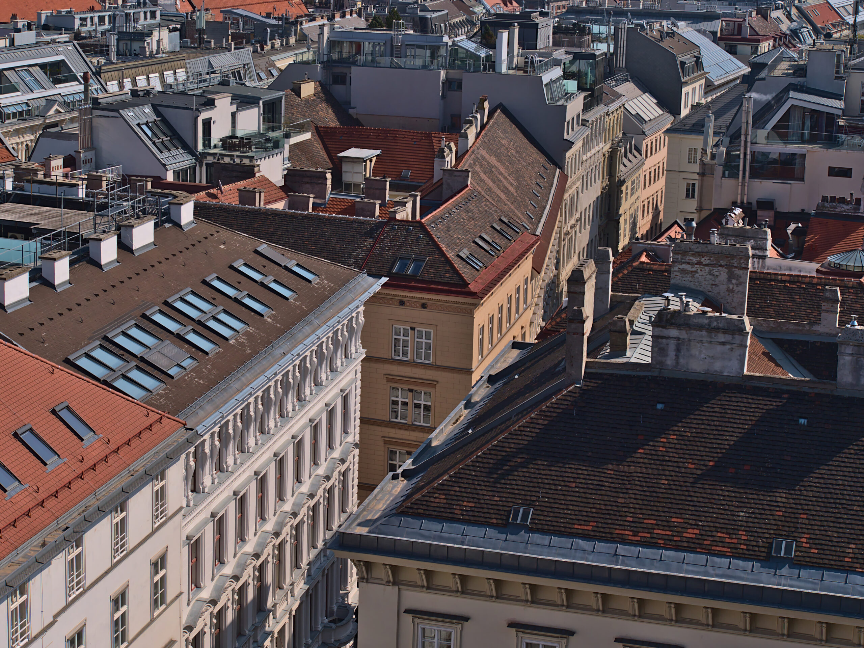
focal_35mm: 74
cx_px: 432
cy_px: 324
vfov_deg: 19.9
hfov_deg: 26.3
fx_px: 1847
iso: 400
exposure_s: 1/500
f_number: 11
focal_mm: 37
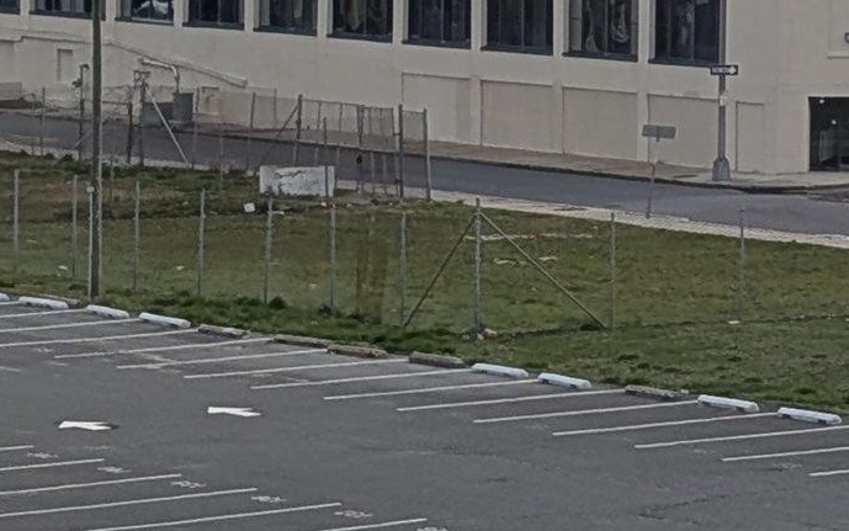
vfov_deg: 5.6
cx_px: 1516
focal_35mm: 231
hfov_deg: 8.7
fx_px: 5346
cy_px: -362
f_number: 1.68
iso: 29
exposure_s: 1/1410
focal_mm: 6.9
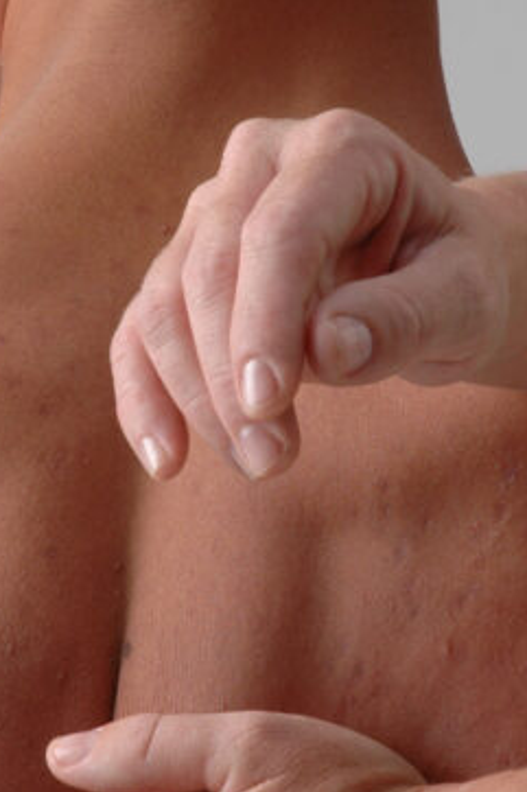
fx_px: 6527
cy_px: 451
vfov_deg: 6.9
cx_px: 137
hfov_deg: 4.6
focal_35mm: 297
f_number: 16
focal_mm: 70
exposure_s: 1/250
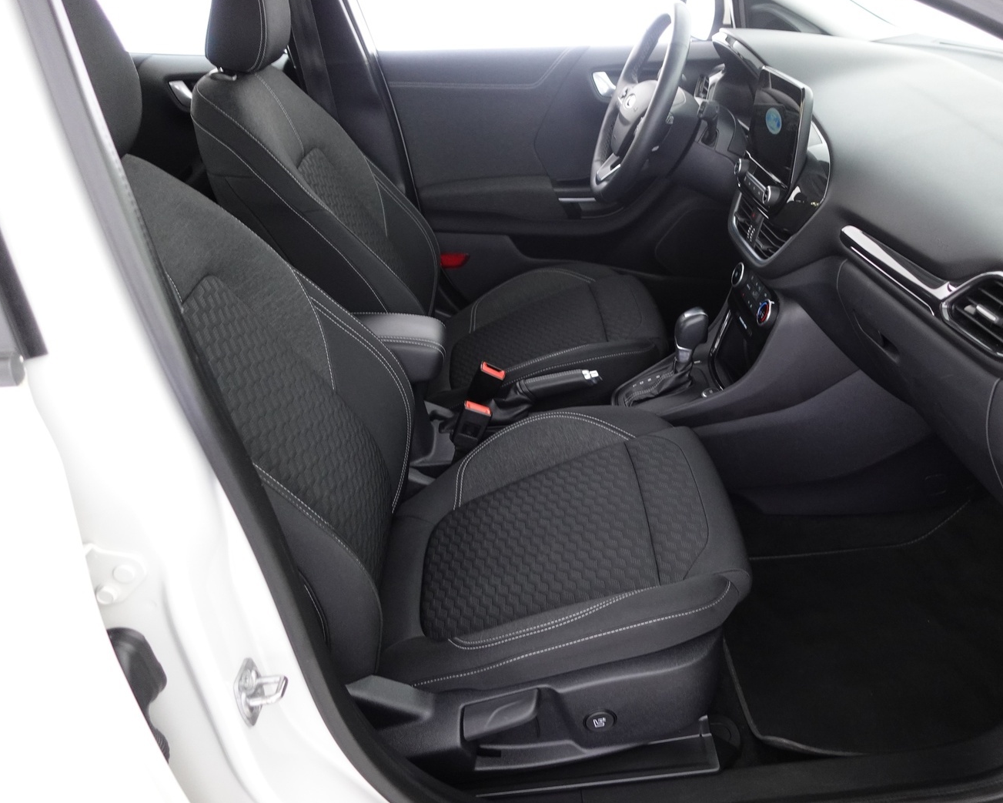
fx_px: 831
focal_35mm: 28
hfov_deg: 61.7
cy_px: 410
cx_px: 595
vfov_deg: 51.5
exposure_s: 1/15
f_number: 1.8
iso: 800
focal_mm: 9.4
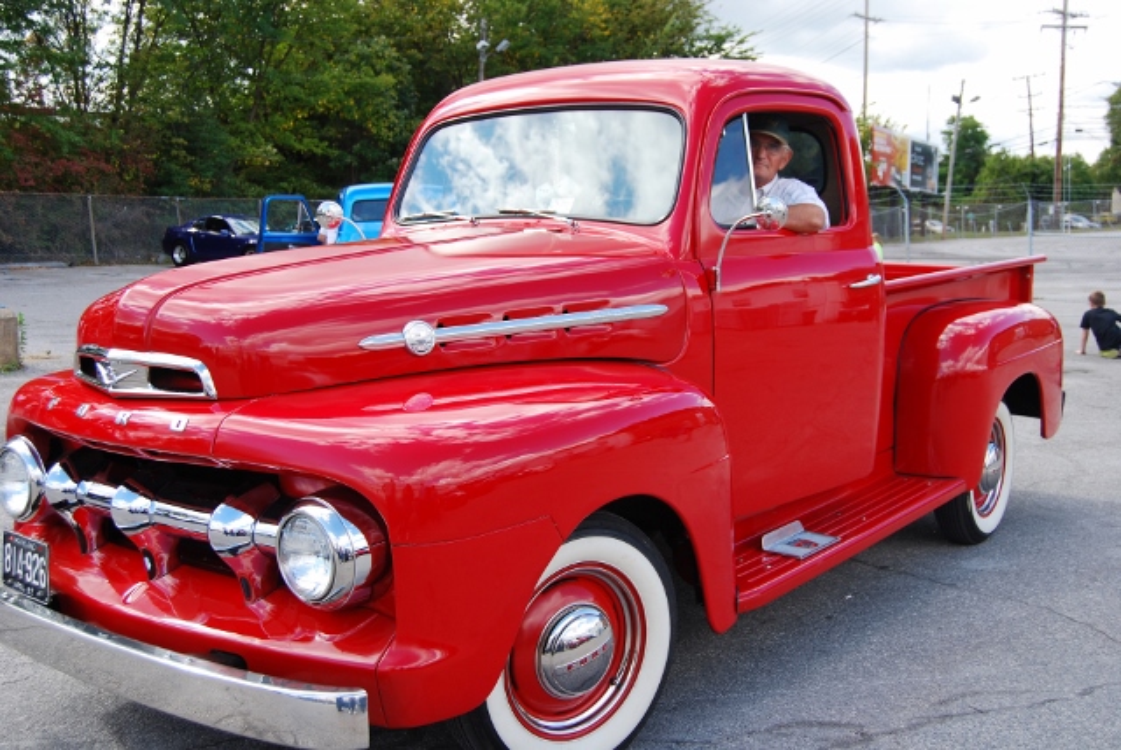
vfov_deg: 34.3
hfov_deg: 49.5
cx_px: 560
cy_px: 375
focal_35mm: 39
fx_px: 1215
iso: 100
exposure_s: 1/125
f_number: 5.6
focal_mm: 26
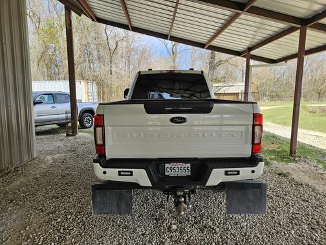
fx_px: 217
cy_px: 122
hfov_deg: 73.9
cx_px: 163
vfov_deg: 58.9
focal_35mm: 23
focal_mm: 5.4
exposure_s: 1/553
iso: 32
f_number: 1.8
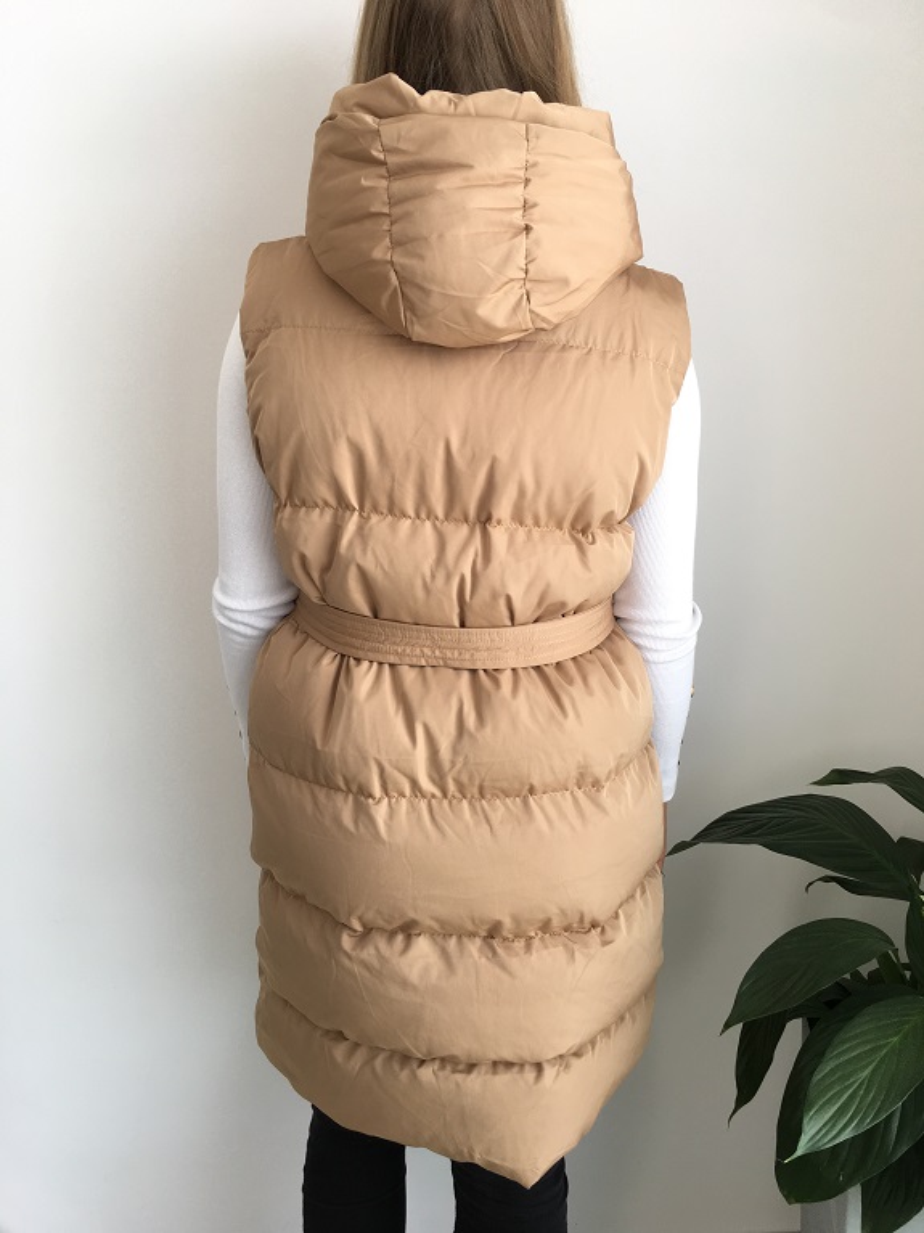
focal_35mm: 29
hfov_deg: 48.2
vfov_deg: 61.7
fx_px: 1032
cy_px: 616
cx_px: 462
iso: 32
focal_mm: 4.15
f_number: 2.2
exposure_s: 1/100
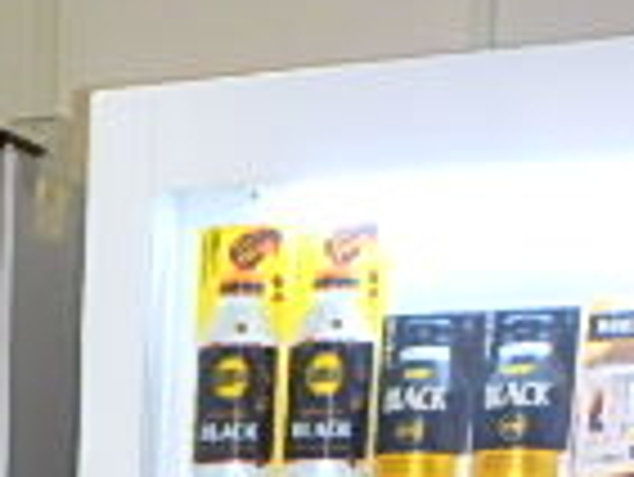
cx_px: -198
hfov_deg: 19.1
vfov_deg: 12.8
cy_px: 1062
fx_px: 1741
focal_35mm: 95
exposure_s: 1/30
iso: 400
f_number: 3.5
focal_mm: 3.7
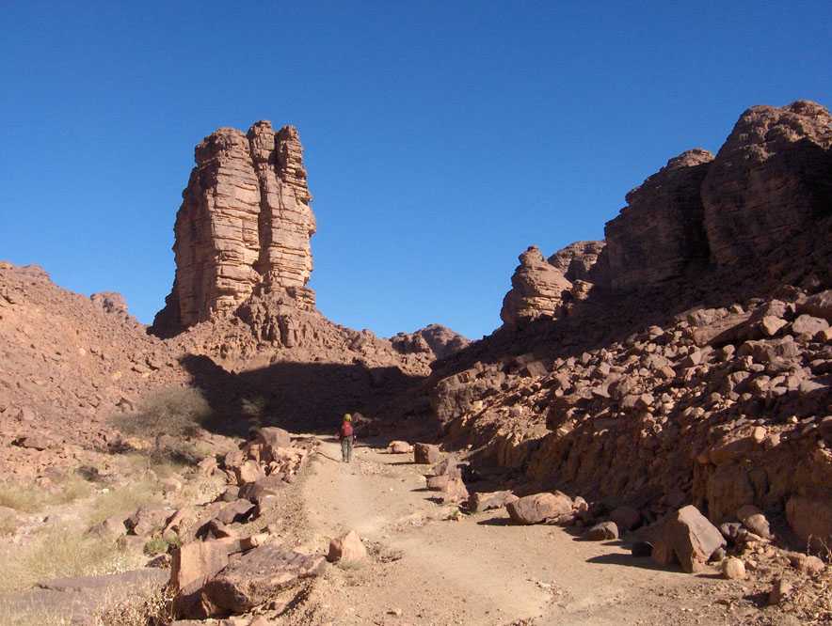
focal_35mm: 39
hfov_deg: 47.8
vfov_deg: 36.9
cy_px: 313
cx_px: 416
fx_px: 939
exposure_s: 1/1408
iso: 100
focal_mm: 8
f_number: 4.8
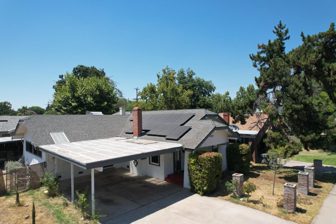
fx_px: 205
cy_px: 112
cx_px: 168
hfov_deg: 78.6
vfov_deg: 57.2
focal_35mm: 22
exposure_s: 1/1600
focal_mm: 8.38
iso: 100
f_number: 2.8
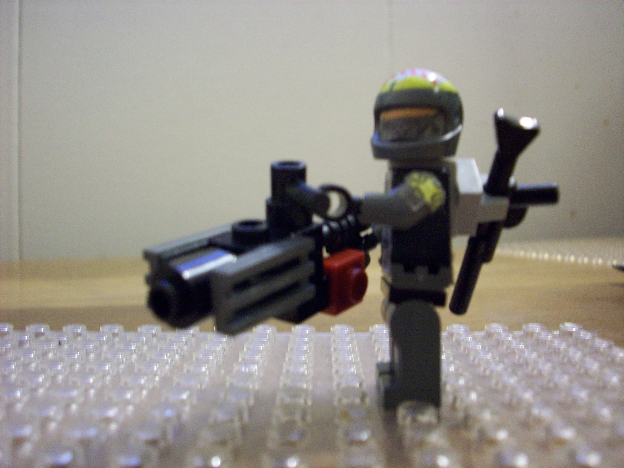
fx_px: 667
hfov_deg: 50.1
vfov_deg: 38.7
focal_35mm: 37
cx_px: 312
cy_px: 234
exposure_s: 1/8
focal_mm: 6.2
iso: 200
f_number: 2.8
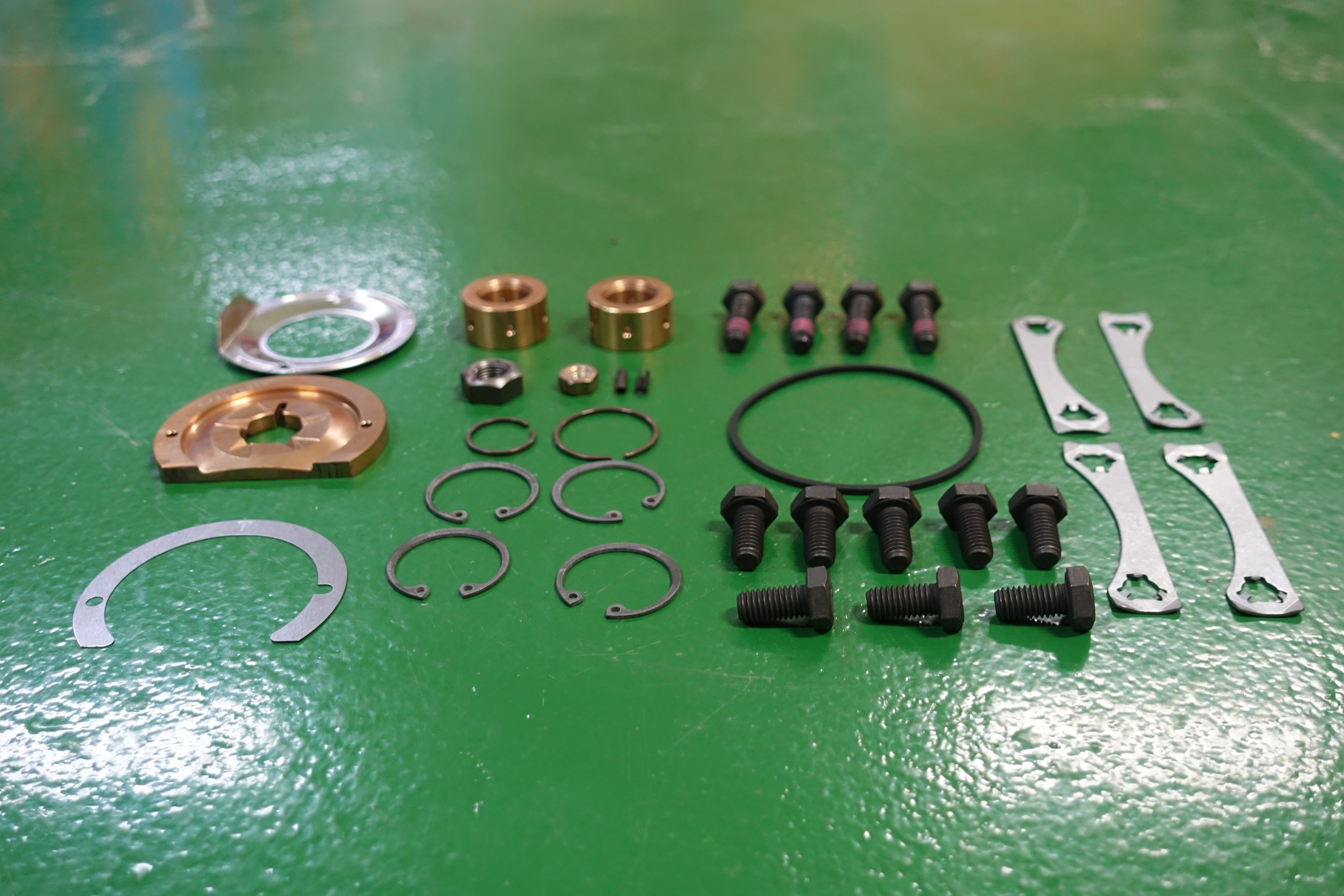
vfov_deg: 35.9
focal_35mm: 37
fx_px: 1381
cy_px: 448
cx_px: 672
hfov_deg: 51.9
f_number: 2.8
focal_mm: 13.72
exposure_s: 1/20
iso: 800
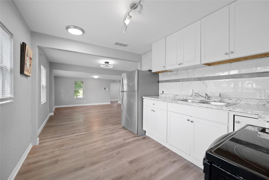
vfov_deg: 81.2
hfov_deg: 104.2
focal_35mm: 14
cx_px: 134
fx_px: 105
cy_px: 90
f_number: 6.3
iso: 250
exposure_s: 1/2.5
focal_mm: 14
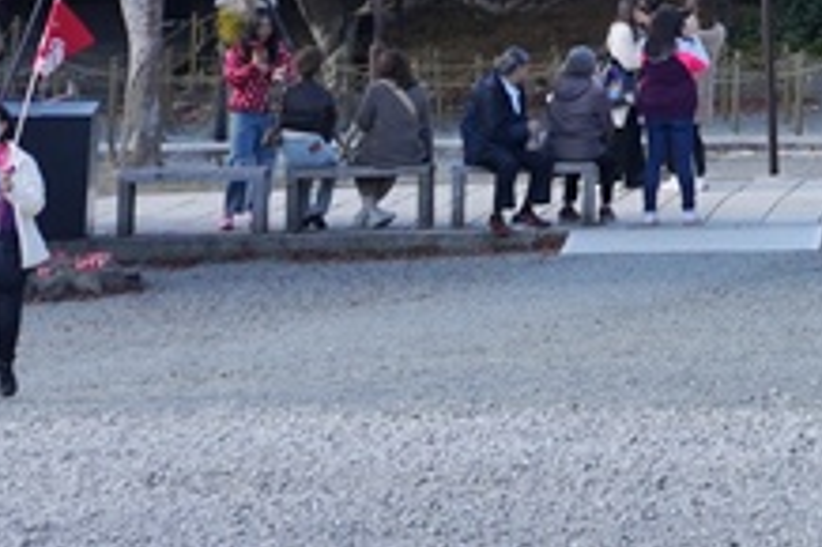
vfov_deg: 4.1
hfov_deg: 6.1
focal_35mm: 329
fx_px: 7506
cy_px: -726
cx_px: 1734
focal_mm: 70
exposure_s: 1/500
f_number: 7.1
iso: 1000
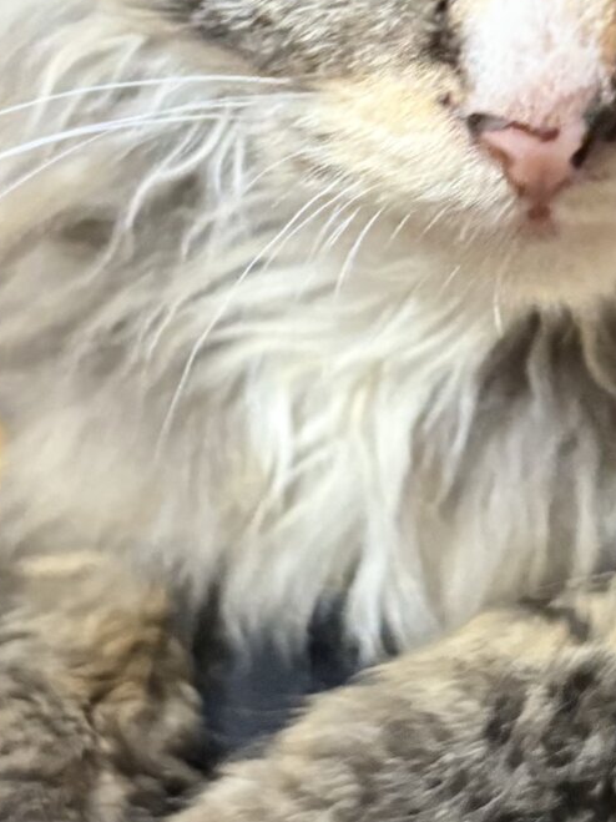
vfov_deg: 19.4
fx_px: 2397
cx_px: 460
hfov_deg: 14.6
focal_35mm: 101
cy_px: 242
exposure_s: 1/40
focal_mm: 5.96
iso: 500
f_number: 1.6
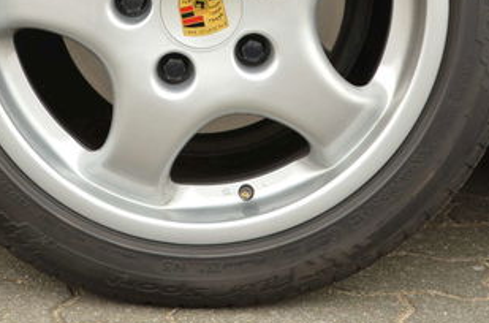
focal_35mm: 97
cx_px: 196
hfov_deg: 21.1
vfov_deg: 13.7
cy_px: -25
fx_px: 1314
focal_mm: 26
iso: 160
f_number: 5.6
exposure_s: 1/60
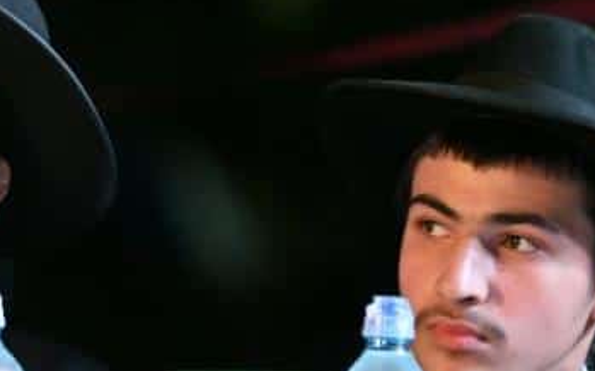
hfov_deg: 2.3
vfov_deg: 1.5
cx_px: -177
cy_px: 189
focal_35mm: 898
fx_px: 14559
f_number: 2.8
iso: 320
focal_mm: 200
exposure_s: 1/125
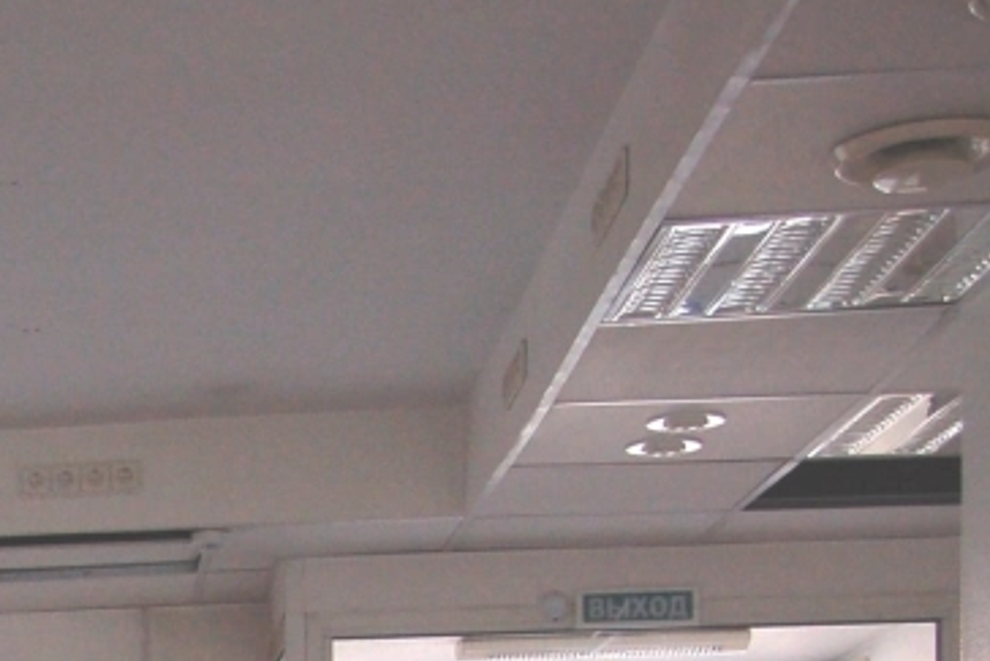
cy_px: 1102
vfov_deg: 13.5
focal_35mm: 93
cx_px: -563
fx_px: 2558
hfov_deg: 18.8
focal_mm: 18
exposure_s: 1/125
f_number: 5.6
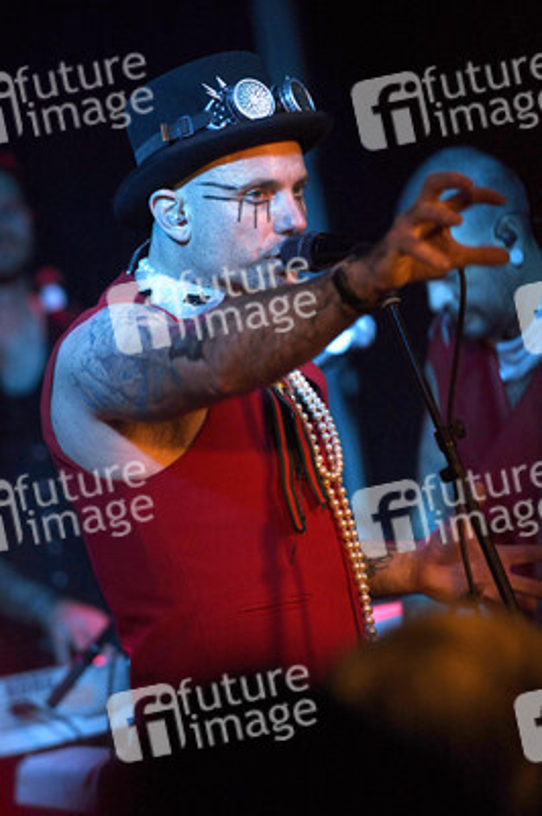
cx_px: 271
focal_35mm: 200
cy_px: 408
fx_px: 4524
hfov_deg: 6.9
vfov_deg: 10.3
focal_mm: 200
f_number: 3.2
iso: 2500
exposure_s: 1/160
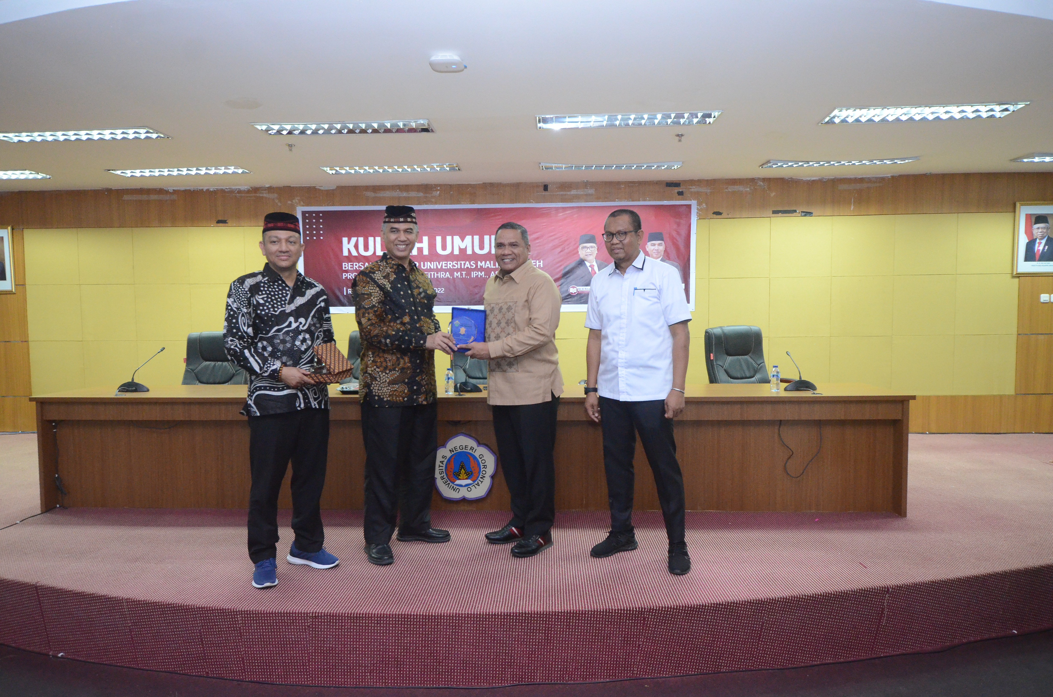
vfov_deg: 55.9
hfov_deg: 77.4
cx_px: 526
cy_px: 348
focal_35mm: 22
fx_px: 657
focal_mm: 15
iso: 3200
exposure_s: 1/80
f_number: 4.5
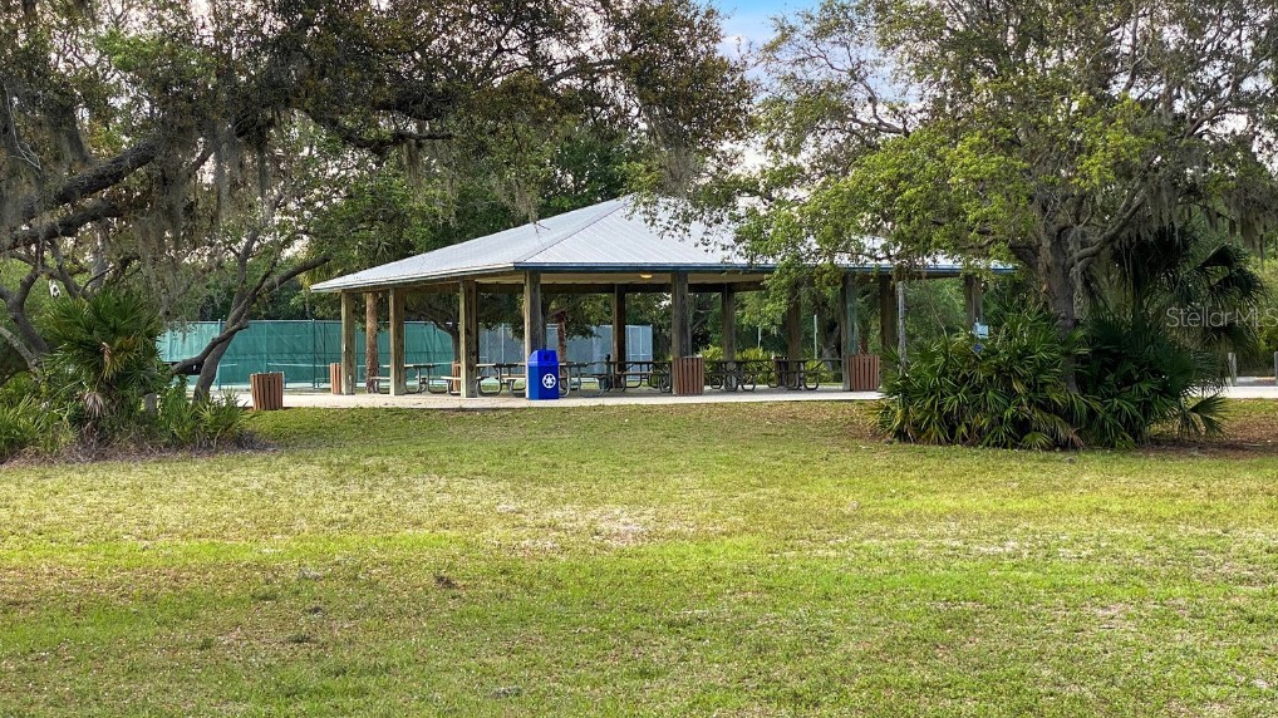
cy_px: 316
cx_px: 642
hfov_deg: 36.6
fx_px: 1931
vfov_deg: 21.1
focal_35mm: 57
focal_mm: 6
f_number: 2
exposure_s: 1/375
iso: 20
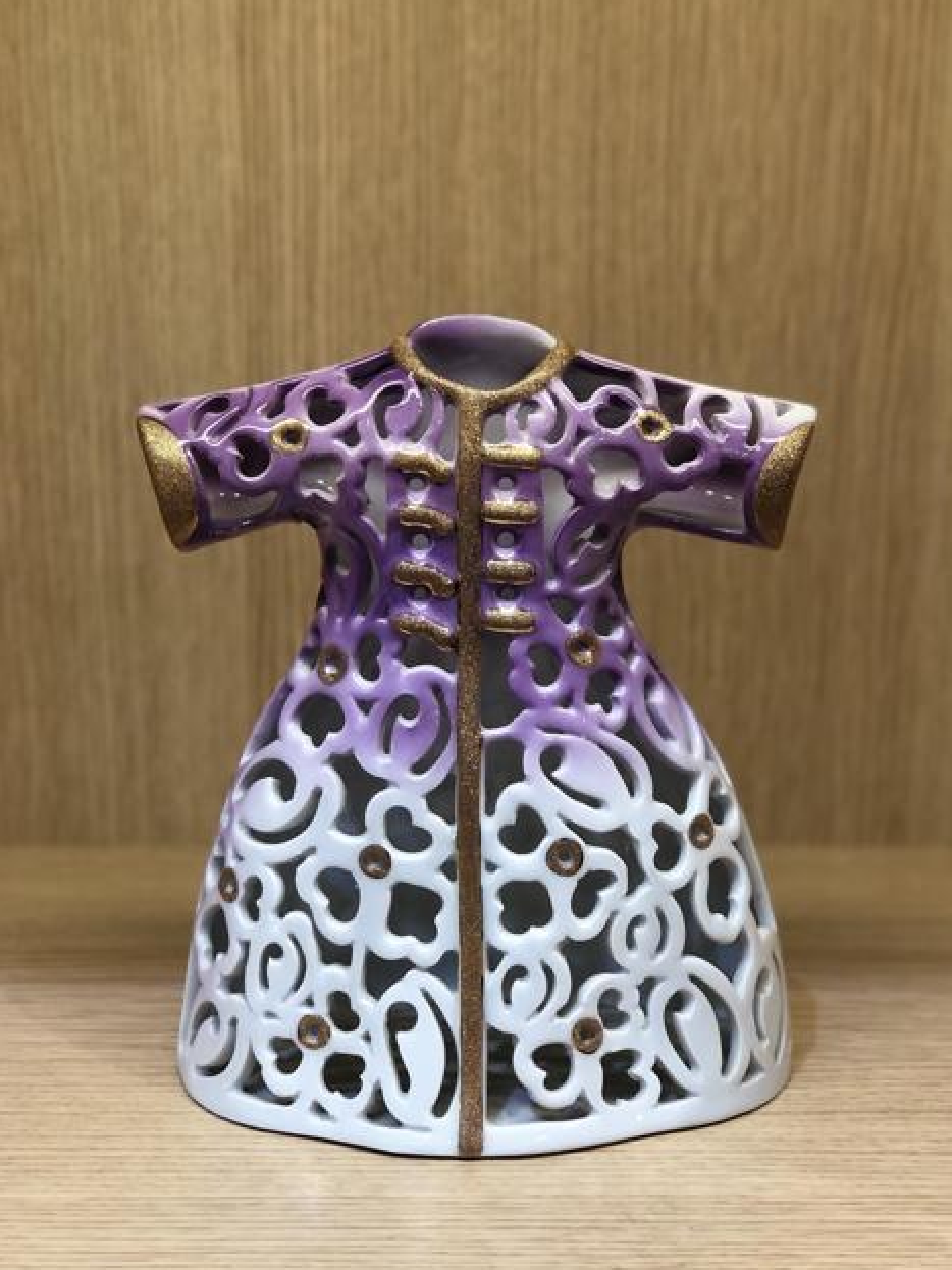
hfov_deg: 24.0
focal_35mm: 61
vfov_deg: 31.7
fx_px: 2238
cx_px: 469
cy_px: 601
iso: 50
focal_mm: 6.6
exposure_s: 1/33
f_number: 2.8
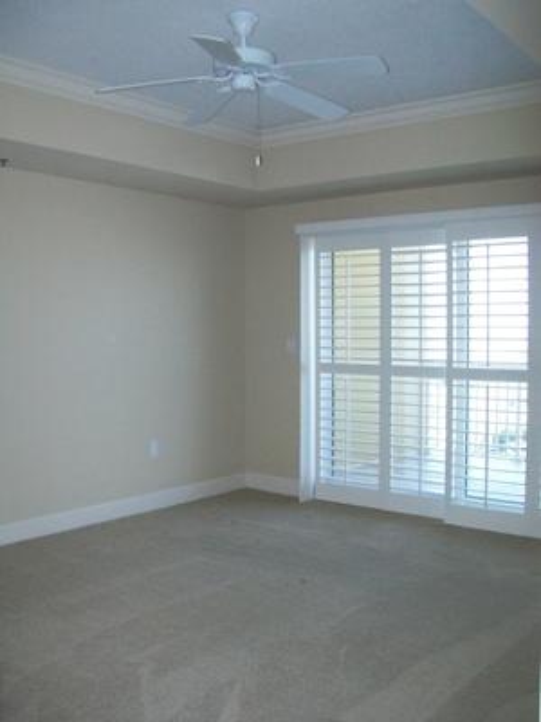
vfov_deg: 51.4
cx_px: 270
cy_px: 361
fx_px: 750
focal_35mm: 36
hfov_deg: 39.7
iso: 160
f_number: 2.7
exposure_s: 1/100
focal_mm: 6
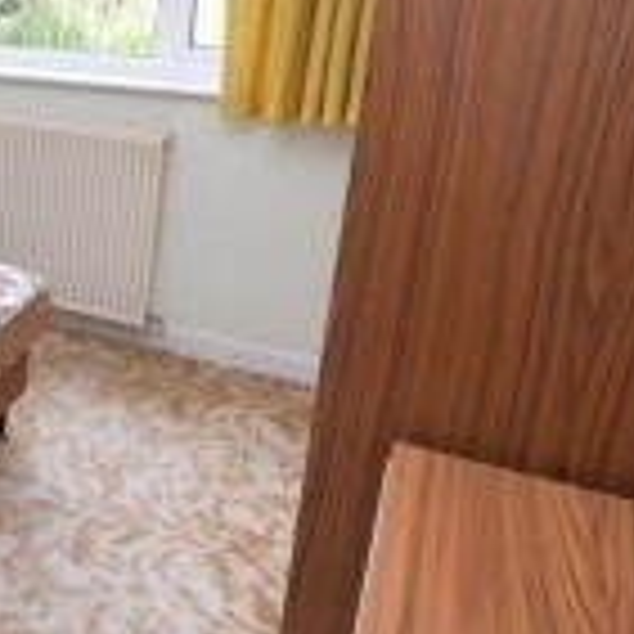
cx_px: -171
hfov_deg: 31.2
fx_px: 891
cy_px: 205
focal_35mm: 43
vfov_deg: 38.7
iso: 400
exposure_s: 1/125
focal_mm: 10
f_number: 5.6
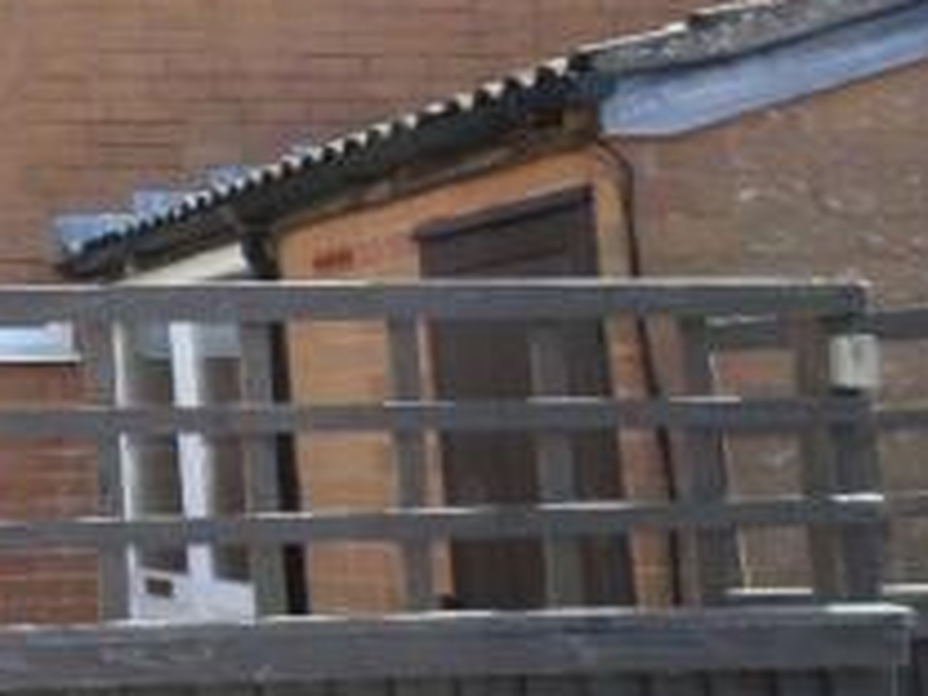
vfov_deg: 20.8
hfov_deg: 24.0
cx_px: -315
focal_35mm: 70
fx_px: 1877
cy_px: 141
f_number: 2.5
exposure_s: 1/500
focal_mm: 4.5
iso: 120
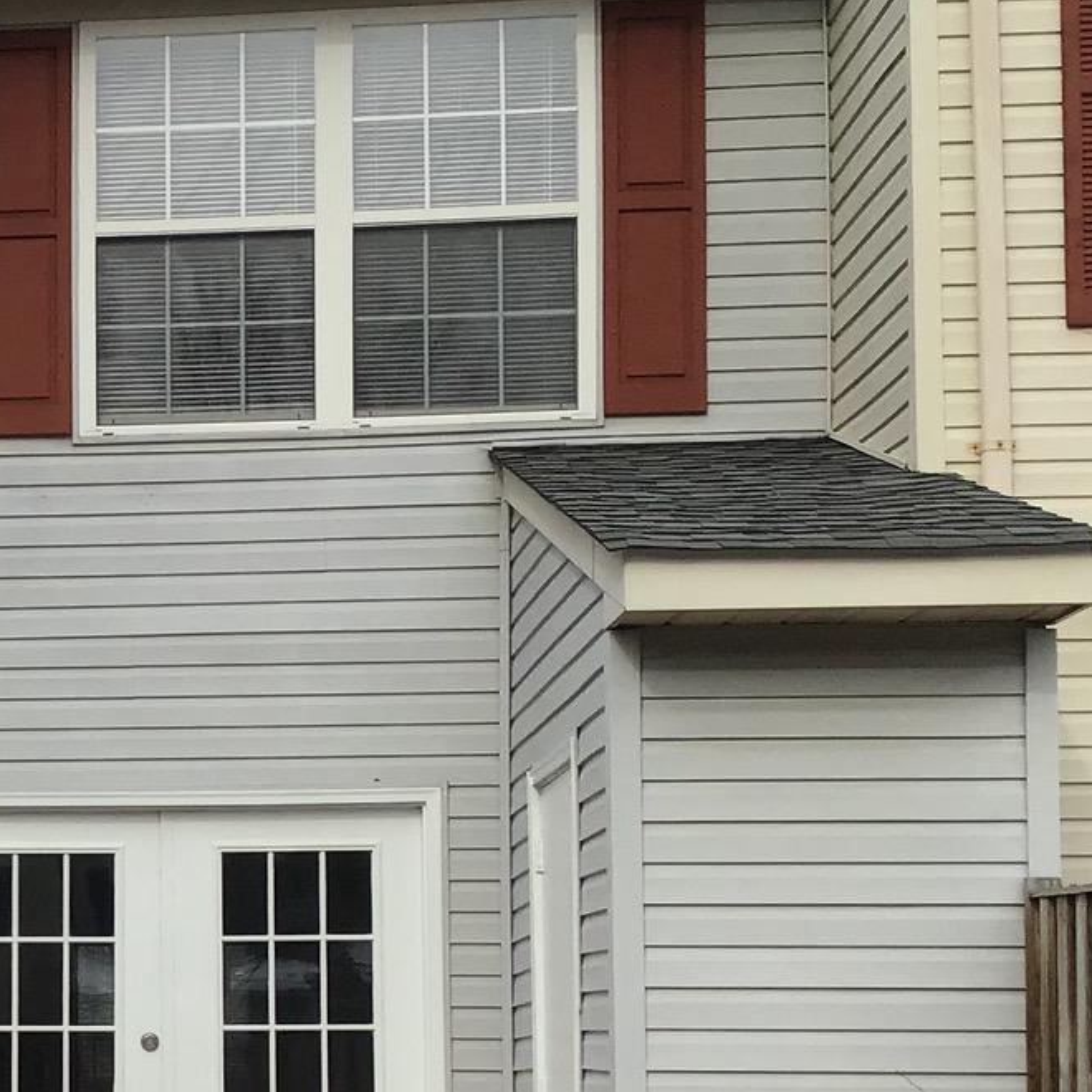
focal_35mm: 85
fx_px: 3034
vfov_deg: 20.2
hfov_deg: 19.4
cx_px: -149
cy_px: 867
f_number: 2.4
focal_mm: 3.3
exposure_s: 1/1253
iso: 25
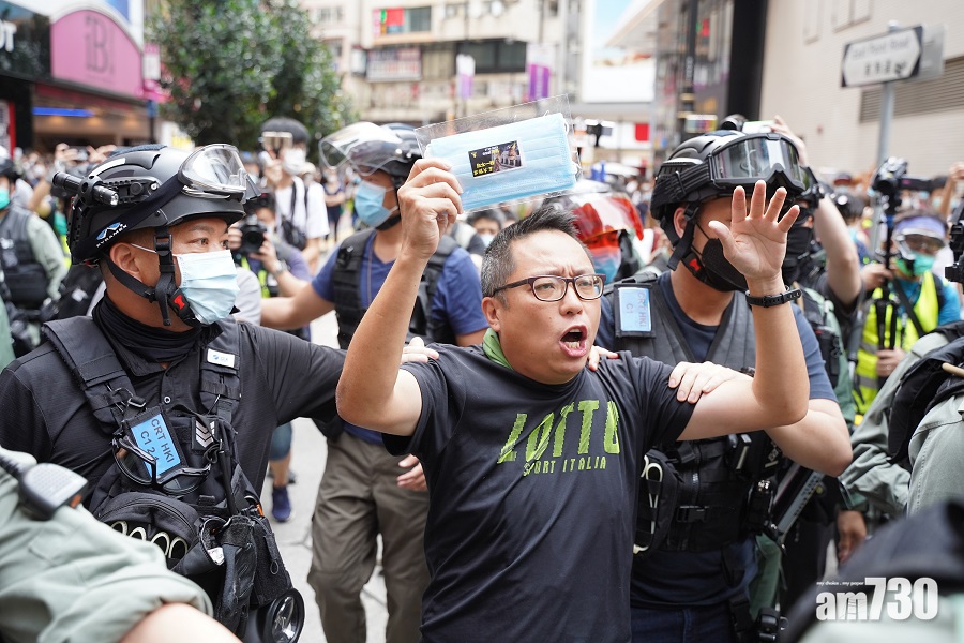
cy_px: 322
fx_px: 1098
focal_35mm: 41
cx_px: 482
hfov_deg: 47.4
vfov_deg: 32.6
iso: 640
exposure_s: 1/320
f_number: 4
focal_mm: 41
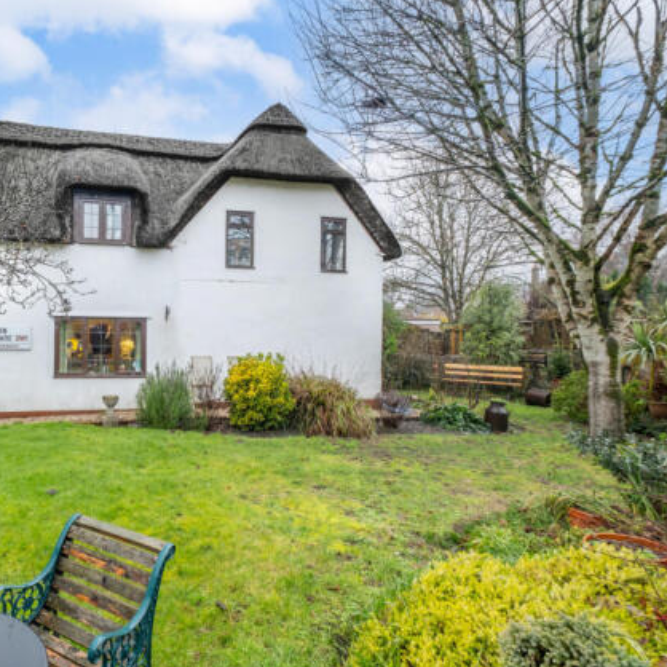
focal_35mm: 20
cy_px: 333
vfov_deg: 74.8
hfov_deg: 70.9
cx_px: 186
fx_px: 436
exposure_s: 1/60
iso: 400
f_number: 8
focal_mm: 10
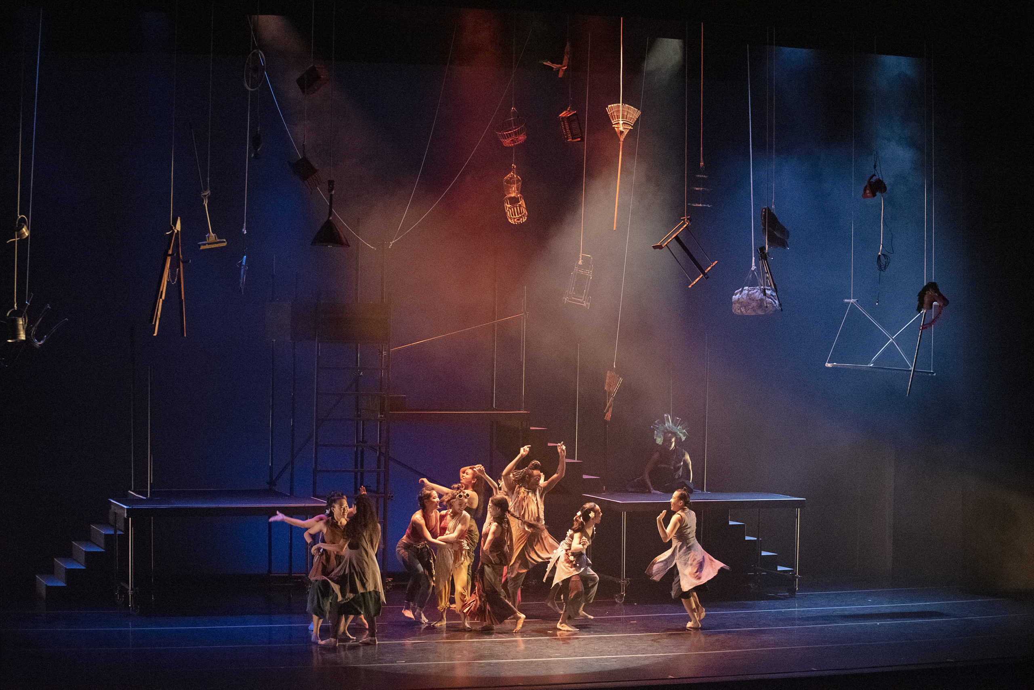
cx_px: 517
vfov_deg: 17.1
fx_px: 2299
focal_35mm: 80
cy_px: 345
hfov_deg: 25.4
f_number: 2.8
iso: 12800
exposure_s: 1/250
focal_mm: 80
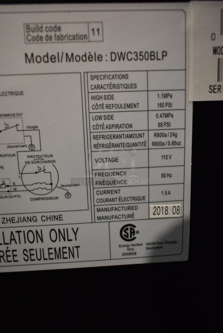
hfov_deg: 48.0
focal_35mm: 27
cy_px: 166
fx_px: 250
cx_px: 112
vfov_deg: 67.3
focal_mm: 18
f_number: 3.5
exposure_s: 1/30
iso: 400
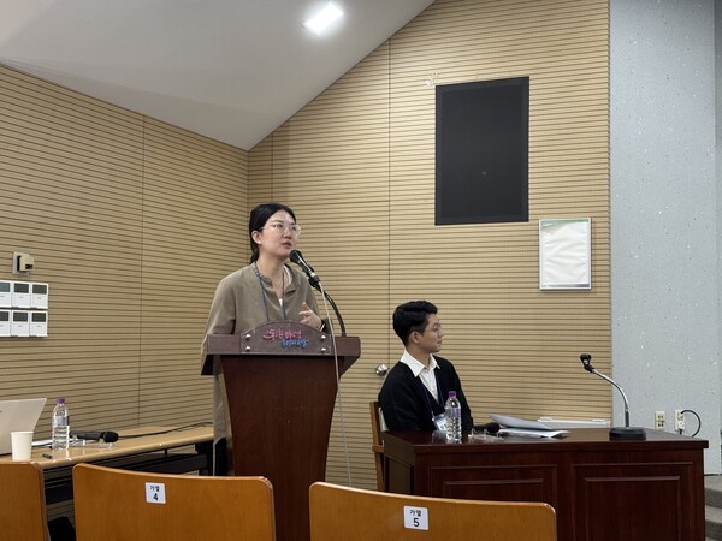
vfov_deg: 30.3
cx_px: 361
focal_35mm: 48
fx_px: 1001
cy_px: 270
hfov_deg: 39.7
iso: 160
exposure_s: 1/60
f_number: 1.78
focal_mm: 6.76
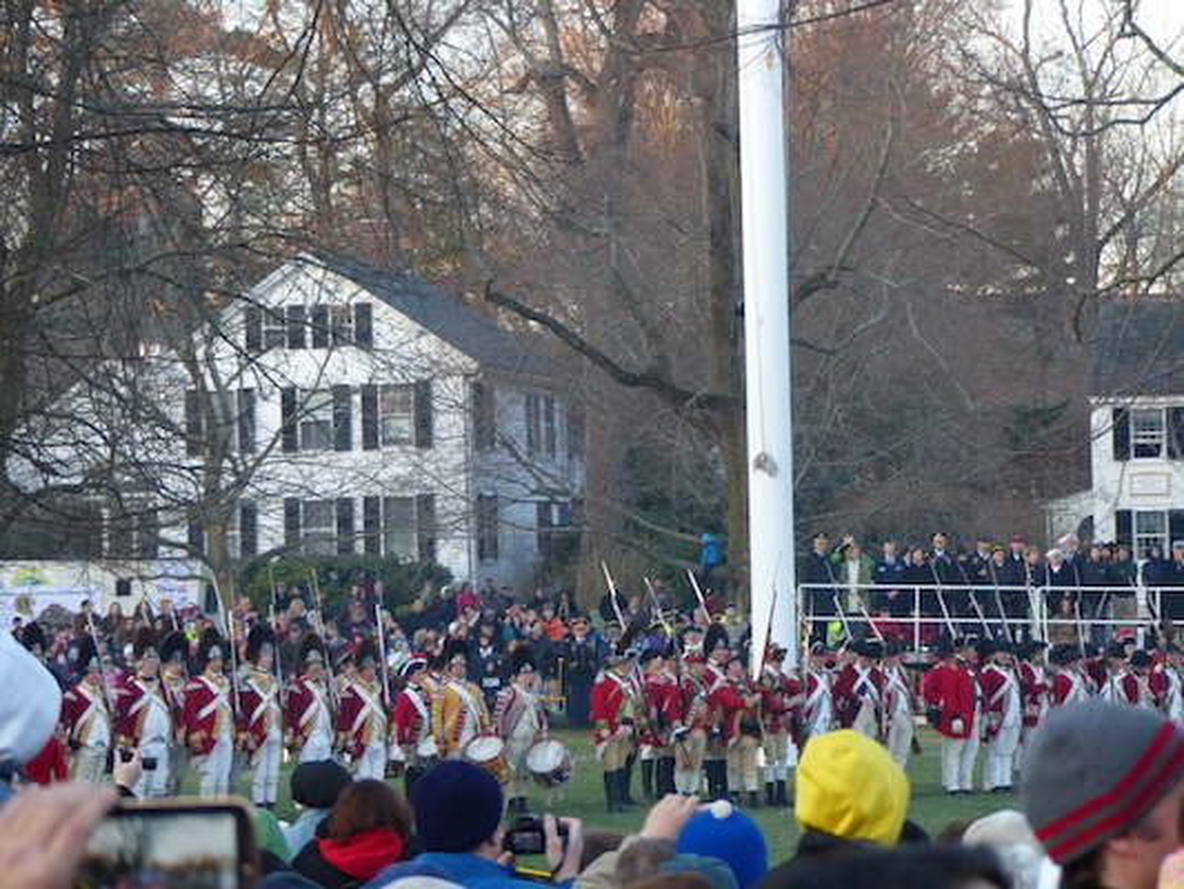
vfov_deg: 9.3
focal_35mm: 160
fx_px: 5474
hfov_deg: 12.3
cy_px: 444
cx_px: 592
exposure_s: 1/80
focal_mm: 28.7
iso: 250
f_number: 2.8
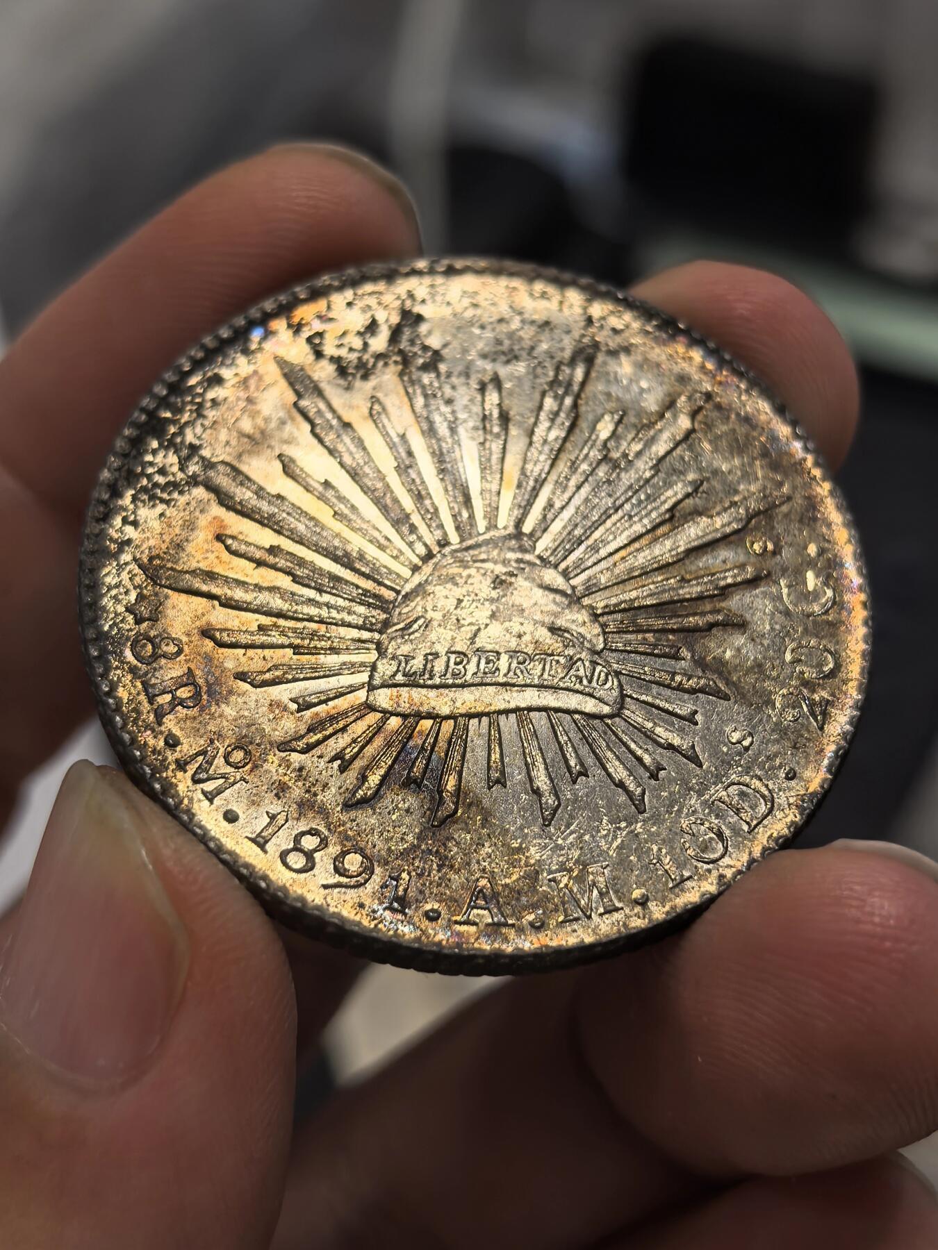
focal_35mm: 54
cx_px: 469
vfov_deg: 35.5
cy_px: 625
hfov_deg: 27.0
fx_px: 1951
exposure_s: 1/102
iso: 50
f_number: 2
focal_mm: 6.98
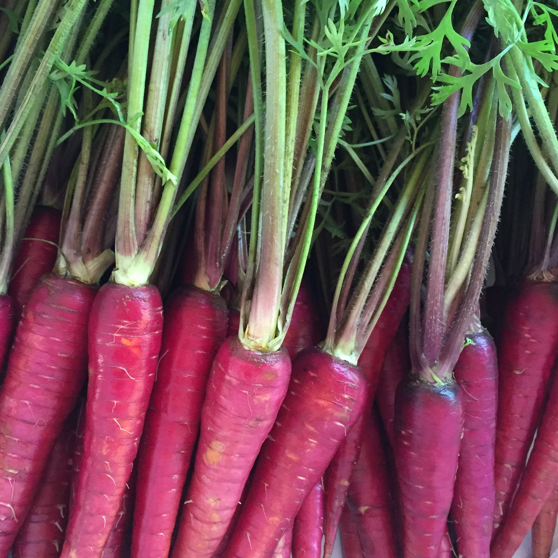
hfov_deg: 41.8
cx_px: 242
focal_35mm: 40
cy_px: 242
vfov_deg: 41.8
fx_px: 729
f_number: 2.2
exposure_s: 1/24
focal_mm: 4.15
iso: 250
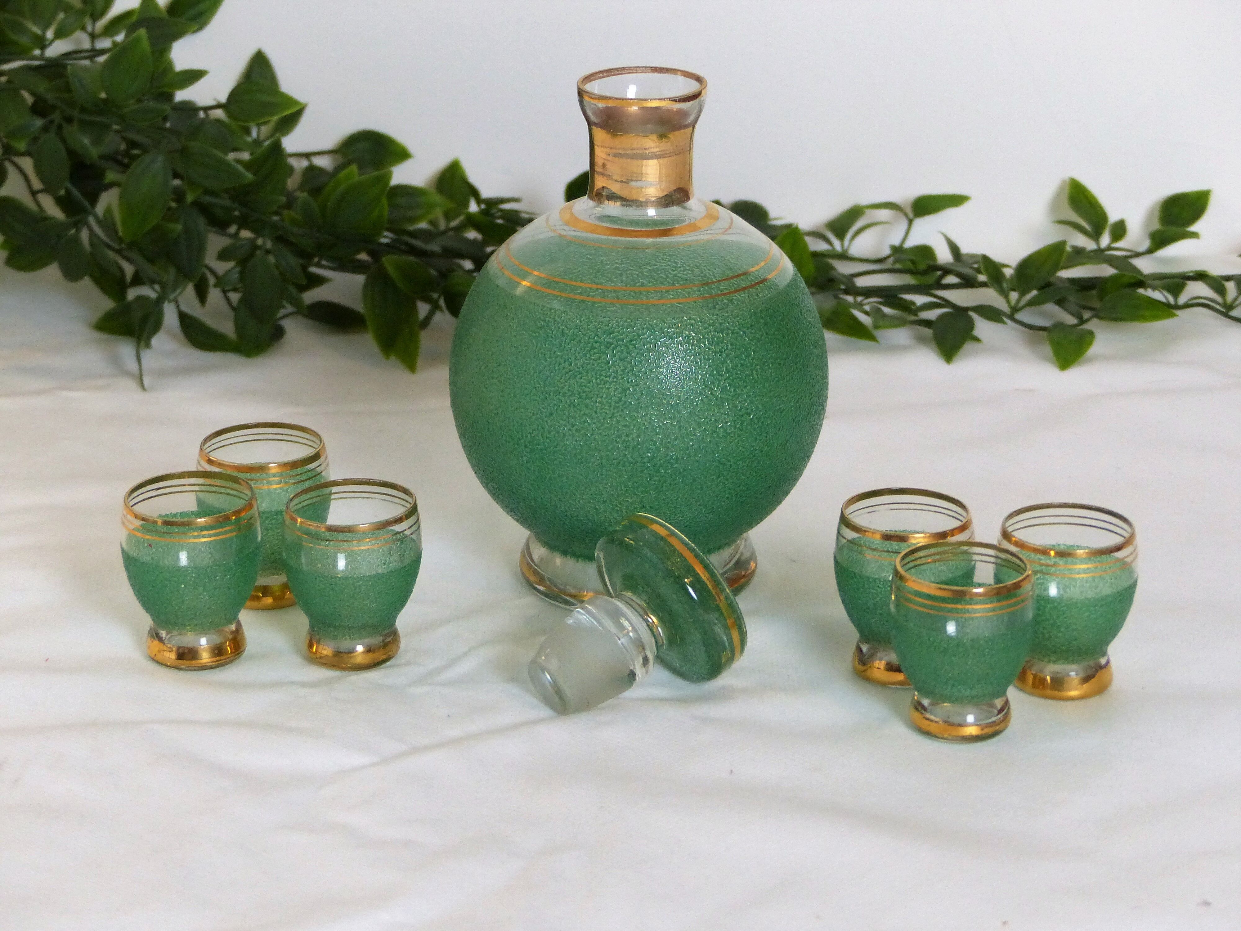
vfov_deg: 13.8
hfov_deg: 18.4
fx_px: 3836
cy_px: 466
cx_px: 620
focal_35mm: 107
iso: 400
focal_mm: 17.8
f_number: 2.8
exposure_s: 1/60
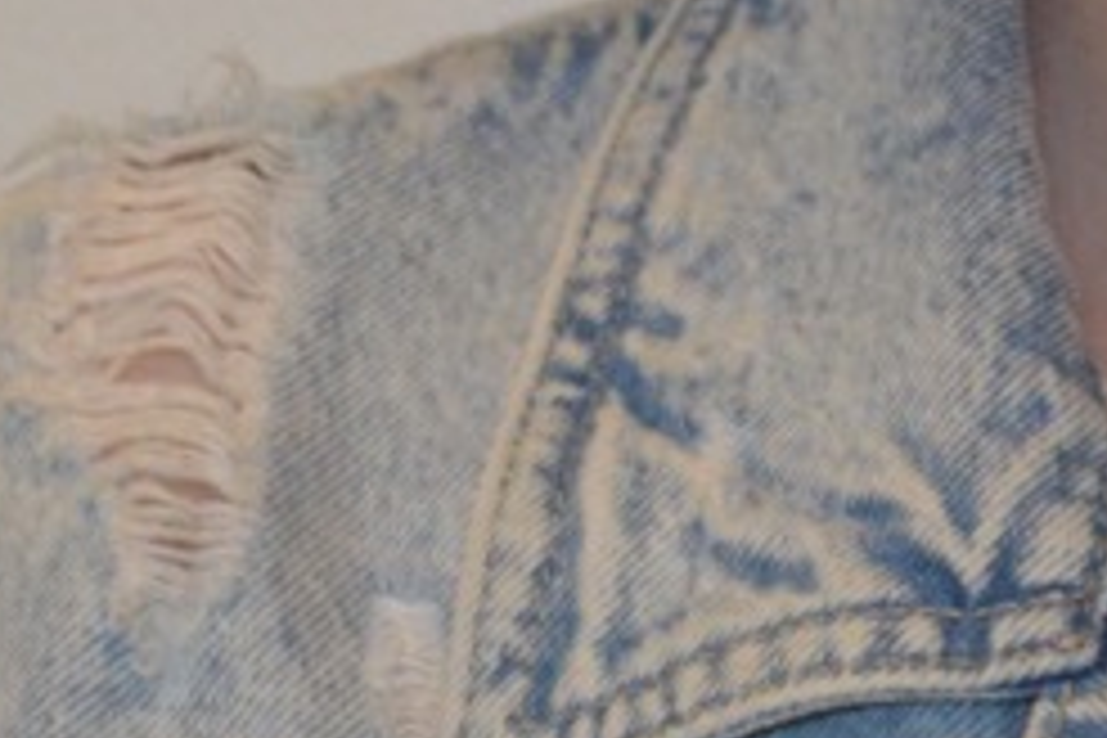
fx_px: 9747
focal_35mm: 317
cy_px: -778
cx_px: 1498
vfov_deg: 4.3
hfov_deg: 6.4
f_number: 4.8
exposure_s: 1/200
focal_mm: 32
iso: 800
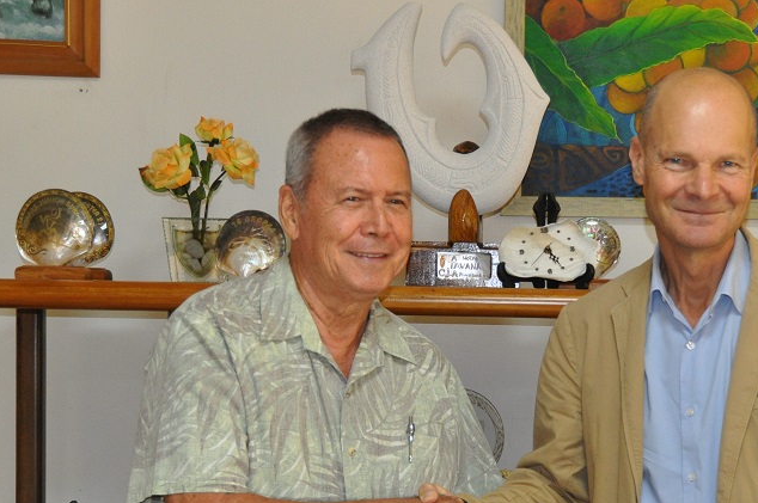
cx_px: 502
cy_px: 379
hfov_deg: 23.1
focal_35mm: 88
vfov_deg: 15.4
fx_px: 1849
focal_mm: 31
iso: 800
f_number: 4
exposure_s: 1/60
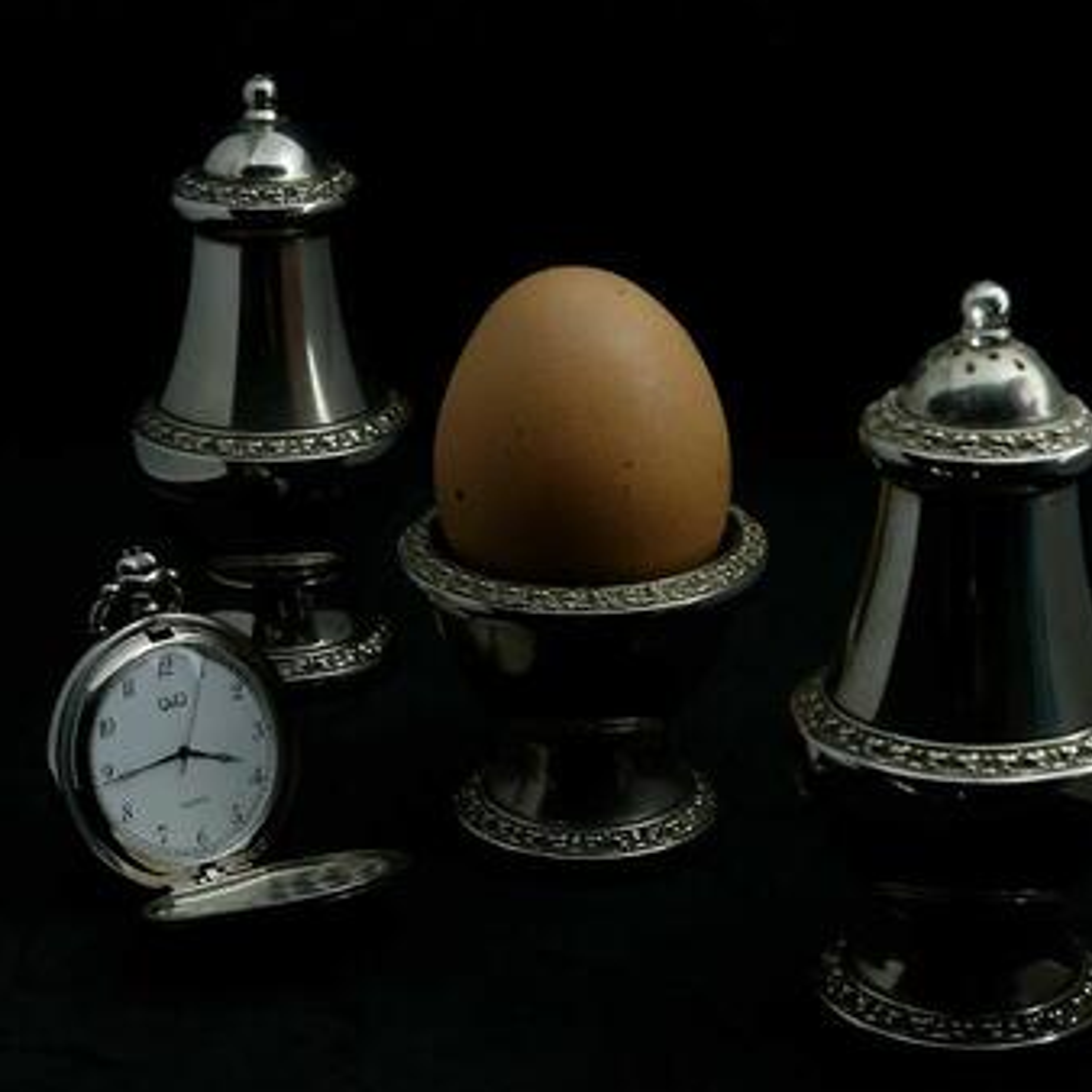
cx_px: 588
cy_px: 420
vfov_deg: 19.5
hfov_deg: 19.5
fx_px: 3176
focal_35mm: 89
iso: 800
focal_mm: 39
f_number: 11
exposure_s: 5
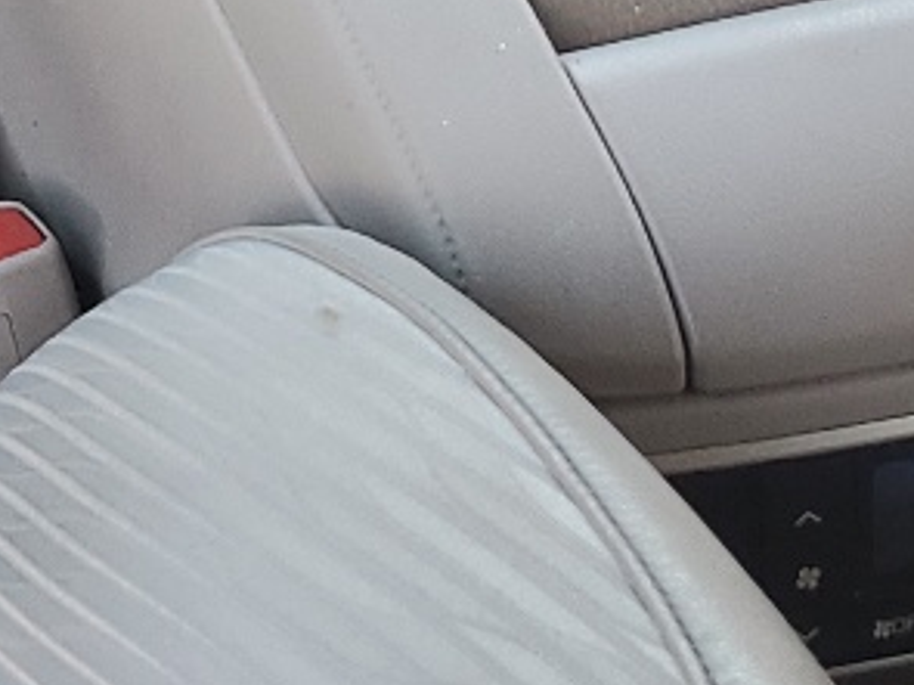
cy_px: -515
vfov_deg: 10.0
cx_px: -257
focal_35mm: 141
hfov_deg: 13.5
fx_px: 3721
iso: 74
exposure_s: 1/120
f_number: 1.5
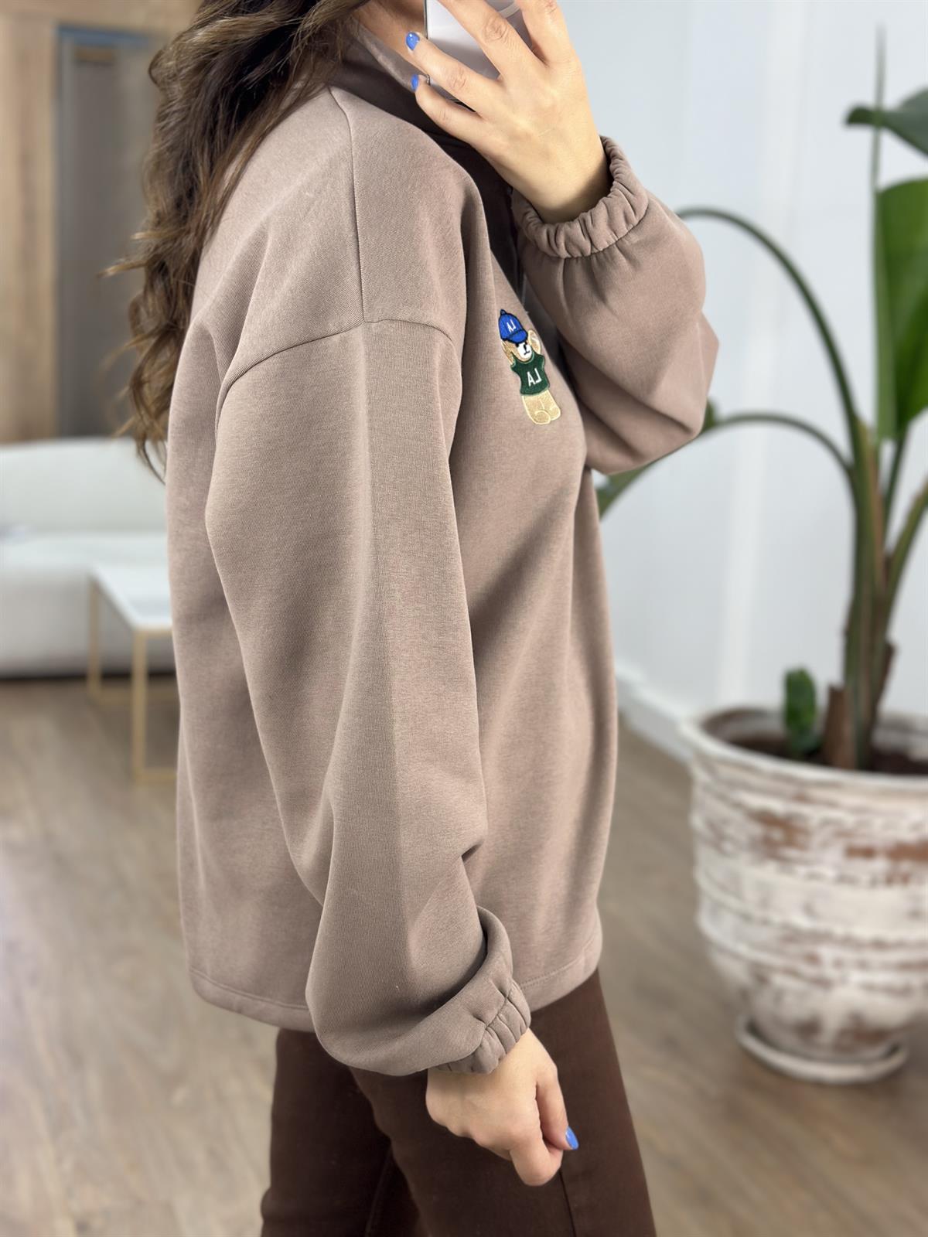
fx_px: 1716
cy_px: 618
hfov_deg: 30.3
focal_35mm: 48
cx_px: 464
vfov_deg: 39.7
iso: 64
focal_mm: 6.86
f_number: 1.78
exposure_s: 1/100
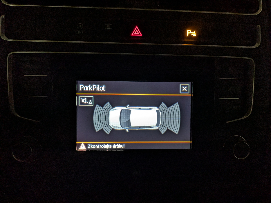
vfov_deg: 54.9
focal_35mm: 25
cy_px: 102
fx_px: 196
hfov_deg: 69.4
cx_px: 136
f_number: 1.89
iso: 345
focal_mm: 5.43
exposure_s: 1/16.7
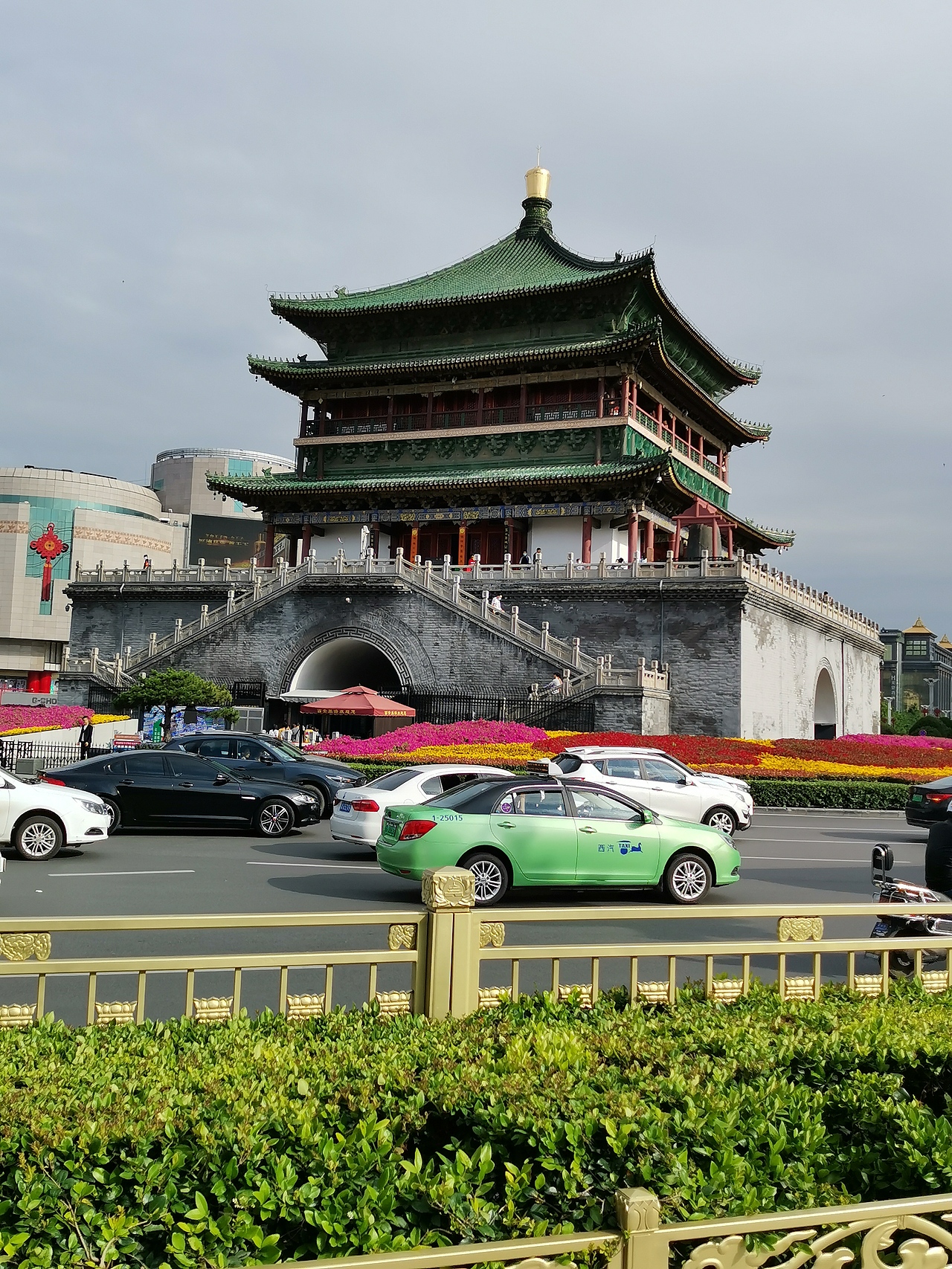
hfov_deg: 39.7
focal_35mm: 36
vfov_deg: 51.4
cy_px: 634
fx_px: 1320
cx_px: 476
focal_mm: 4.66
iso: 50
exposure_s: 1/2874
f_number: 1.4
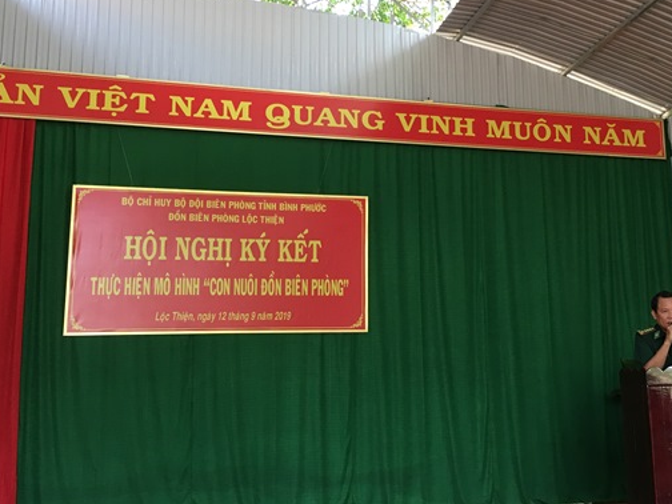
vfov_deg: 31.4
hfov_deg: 40.7
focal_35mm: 46
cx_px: 447
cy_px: 201
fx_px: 893
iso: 50
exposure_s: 1/33
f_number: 2.2
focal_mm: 4.15
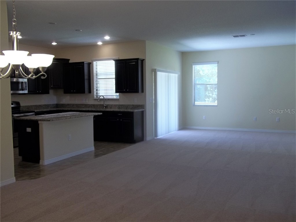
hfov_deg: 56.8
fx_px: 274
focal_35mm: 32
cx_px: 148
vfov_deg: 44.2
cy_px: 111
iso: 64
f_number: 2.9
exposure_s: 1/40
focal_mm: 5.7
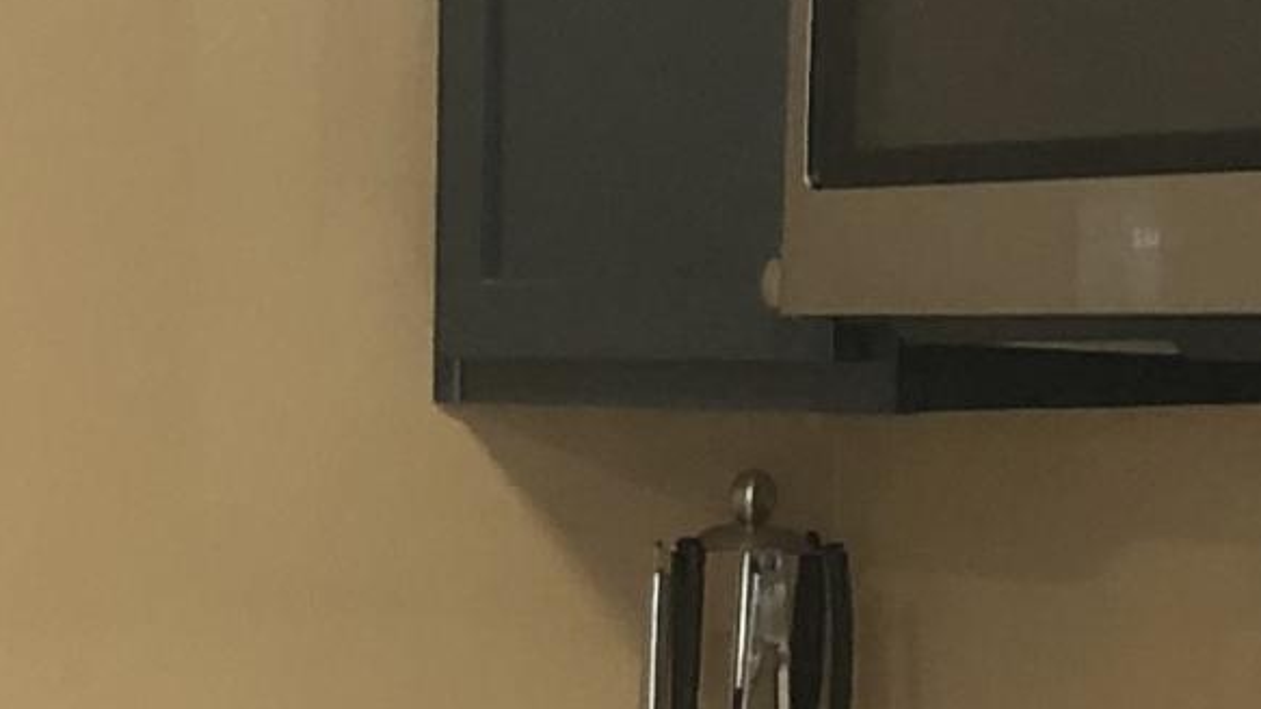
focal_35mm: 157
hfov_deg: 13.4
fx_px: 5250
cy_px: 1172
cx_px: -203
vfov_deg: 7.5
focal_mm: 4
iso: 50
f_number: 1.8
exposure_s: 1/15
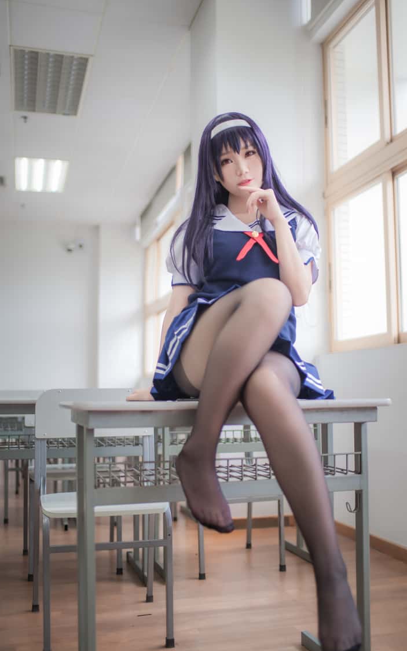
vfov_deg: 51.5
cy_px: 336
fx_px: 674
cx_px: 222
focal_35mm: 38
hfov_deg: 33.6
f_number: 2
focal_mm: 35
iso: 200
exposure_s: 1/80
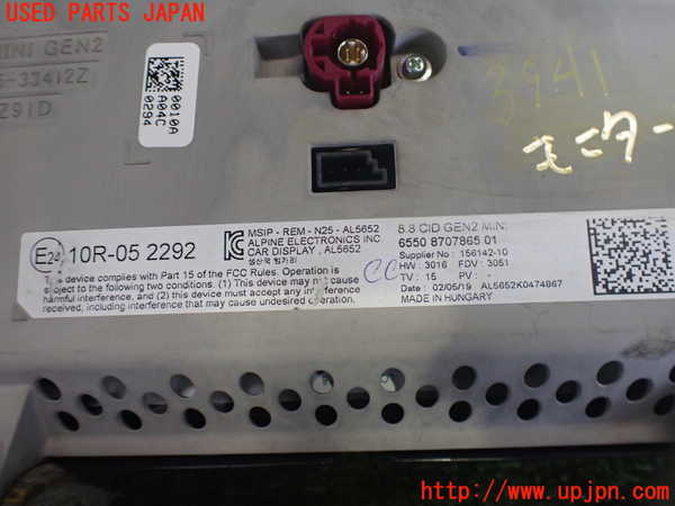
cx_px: 338
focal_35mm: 30
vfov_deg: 46.8
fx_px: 585
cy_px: 253
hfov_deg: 60.0
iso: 500
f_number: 2.3
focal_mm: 5.4
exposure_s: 1/125
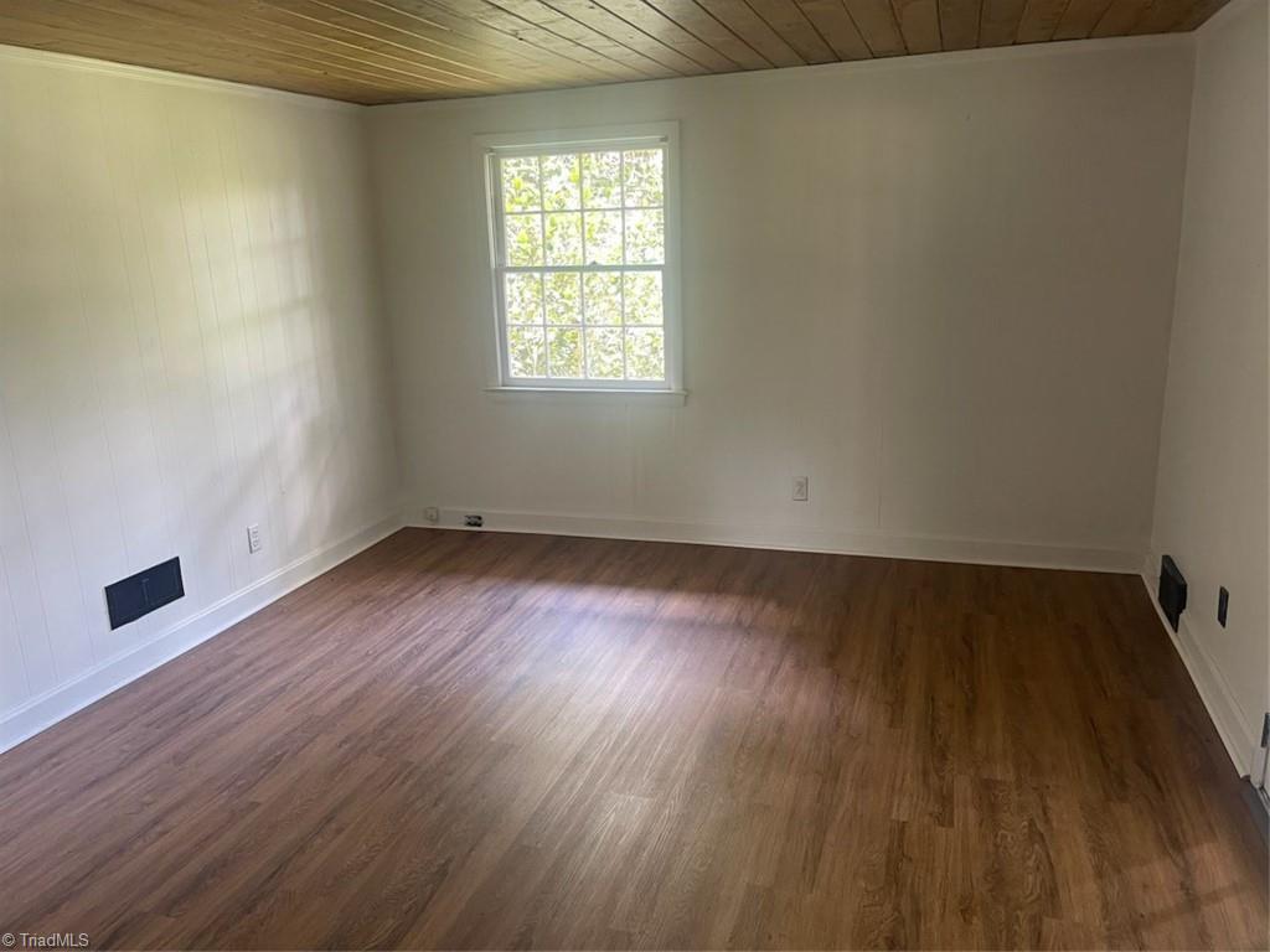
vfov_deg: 54.9
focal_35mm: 25
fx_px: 917
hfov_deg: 69.4
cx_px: 635
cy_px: 476
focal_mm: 5.1
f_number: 1.6
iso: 125
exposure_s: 1/60
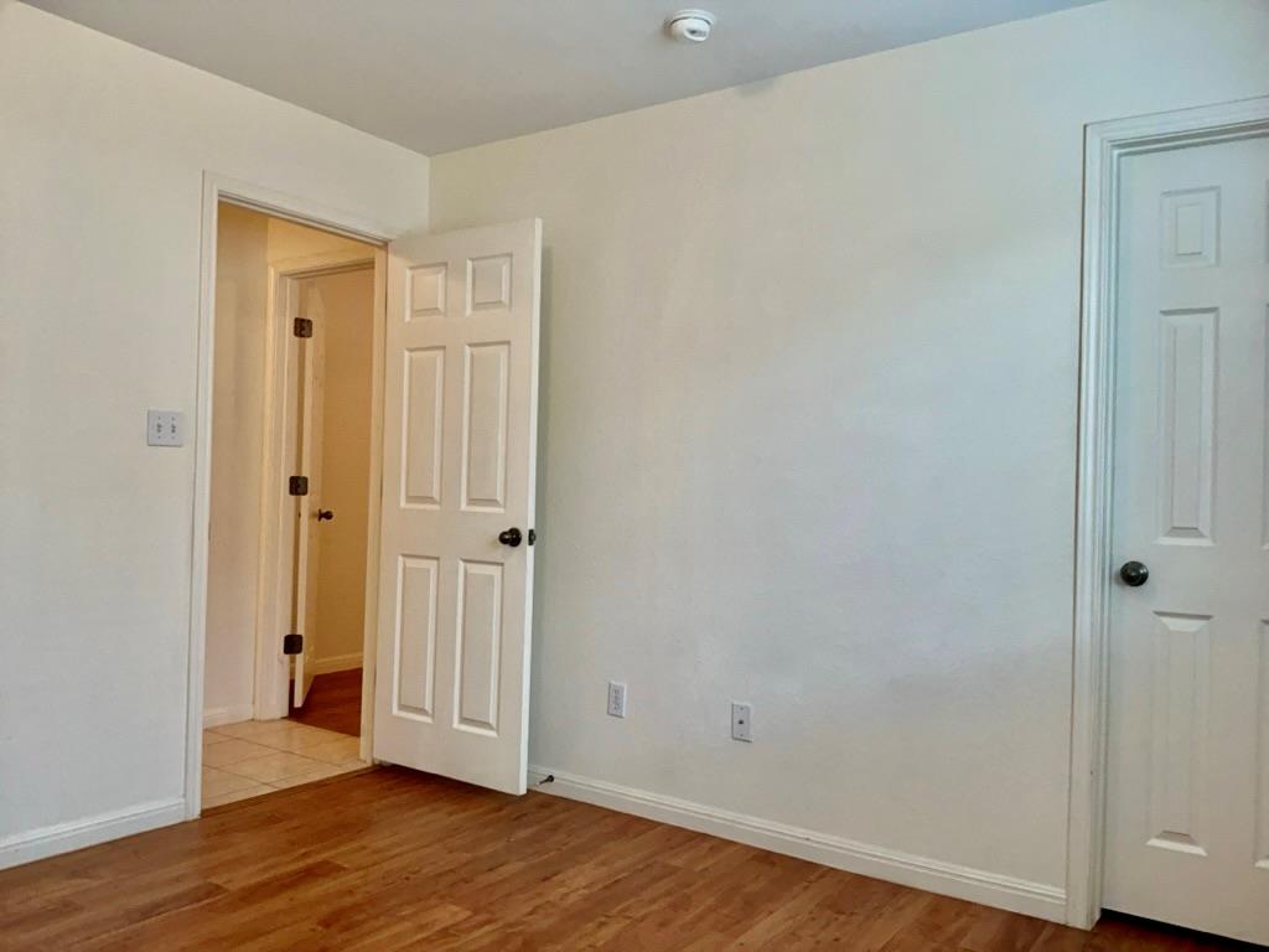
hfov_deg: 65.3
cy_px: 476
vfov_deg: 51.4
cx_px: 634
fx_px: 990
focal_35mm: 27
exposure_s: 1/60
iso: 64
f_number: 1.8
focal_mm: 3
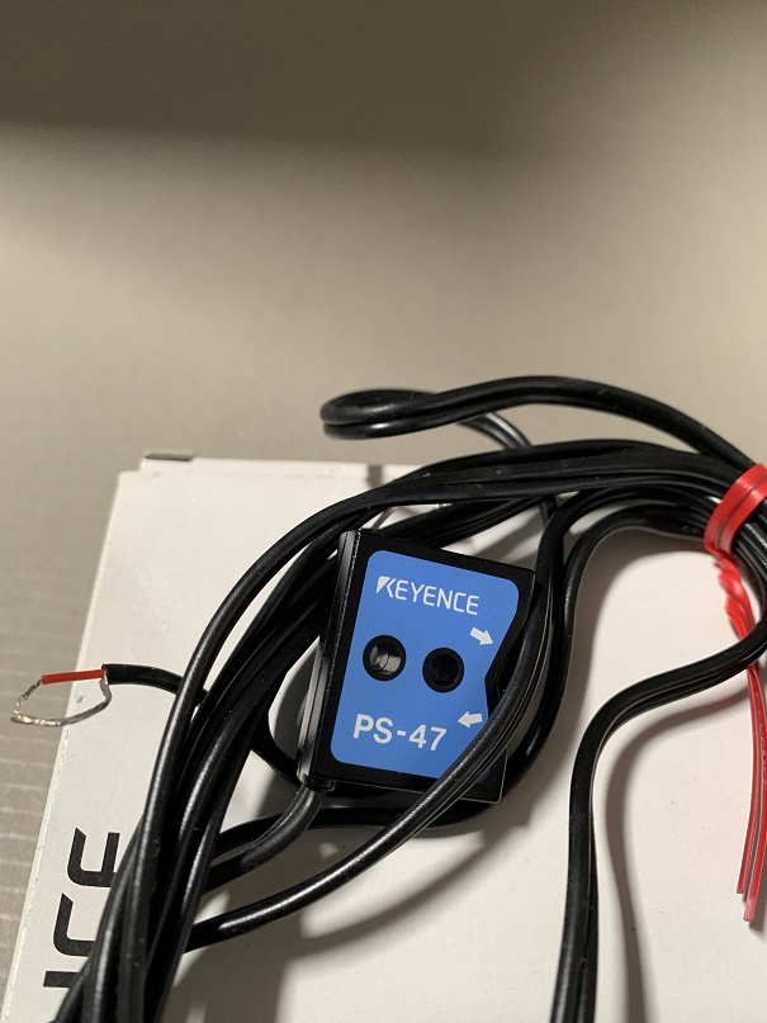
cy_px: 512
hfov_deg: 53.1
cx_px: 384
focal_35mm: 26
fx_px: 768
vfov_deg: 67.3
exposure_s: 1/60
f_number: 1.8
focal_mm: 4.25
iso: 250
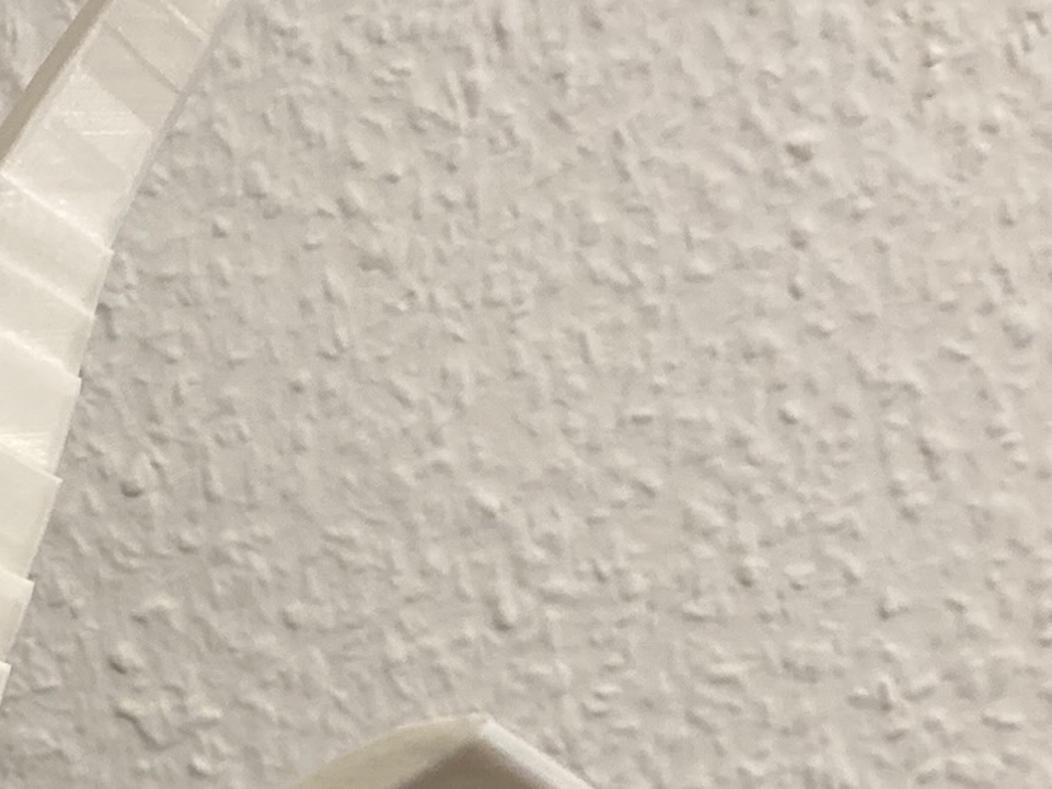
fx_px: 2400
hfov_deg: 23.4
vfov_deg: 18.1
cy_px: 837
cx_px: -61
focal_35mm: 79
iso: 200
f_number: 1.8
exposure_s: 1/59
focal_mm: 3.99
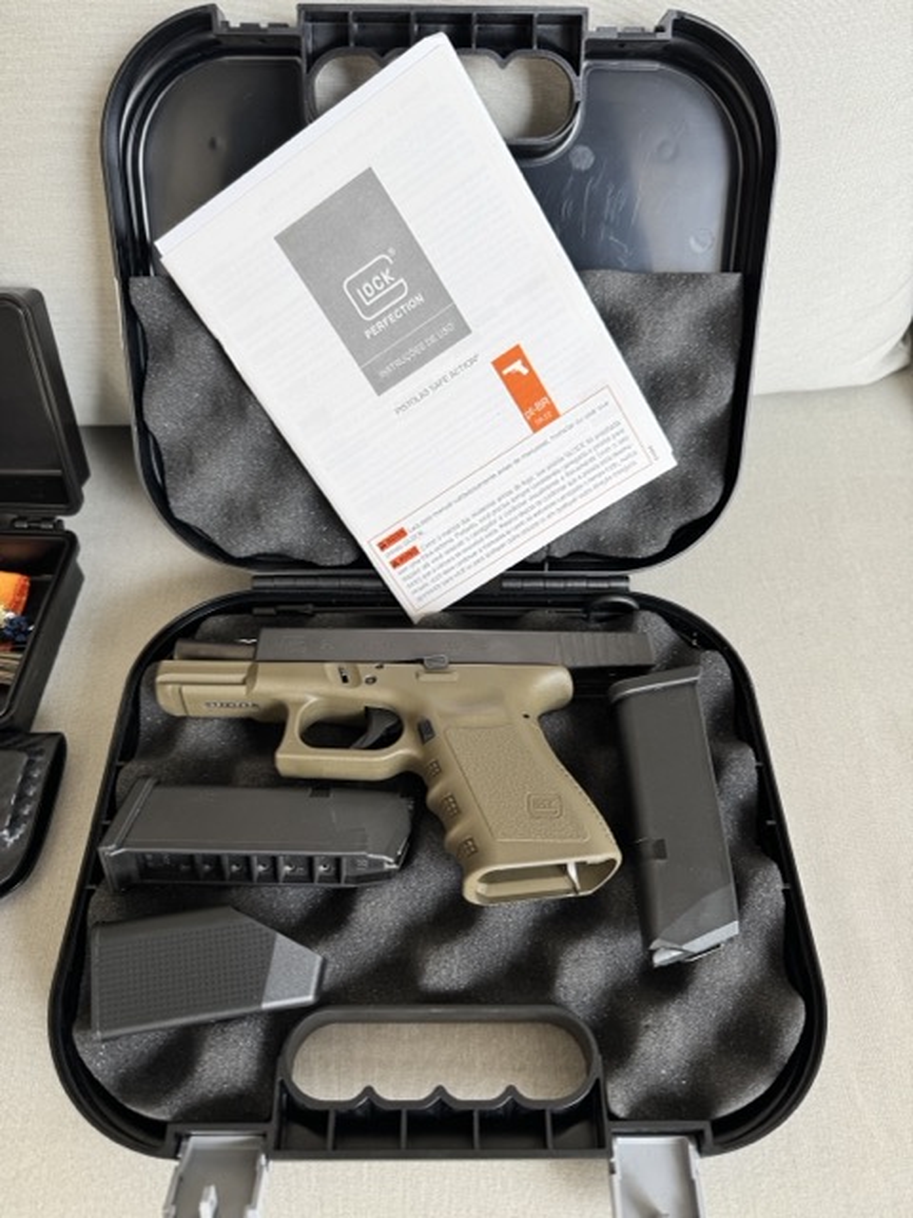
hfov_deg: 56.8
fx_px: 844
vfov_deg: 71.6
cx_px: 456
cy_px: 609
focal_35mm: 24
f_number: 1.78
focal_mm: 6.76
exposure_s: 1/121
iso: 80
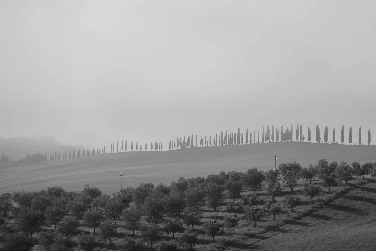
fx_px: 2423
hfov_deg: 8.9
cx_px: 247
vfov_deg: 5.9
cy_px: 130
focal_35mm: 232
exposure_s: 1/1200
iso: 200
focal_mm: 116.1
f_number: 5.6
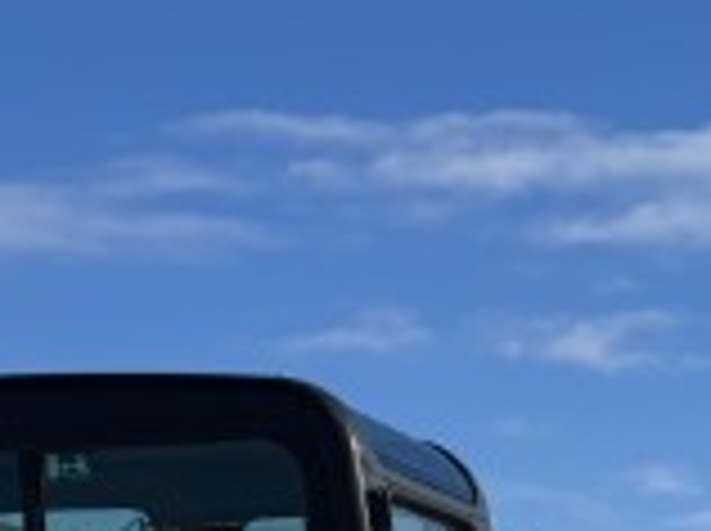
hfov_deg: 13.9
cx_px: 1116
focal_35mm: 132
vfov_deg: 10.3
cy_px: 1080
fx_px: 2707
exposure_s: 1/7194
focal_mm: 5.96
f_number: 1.6
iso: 50
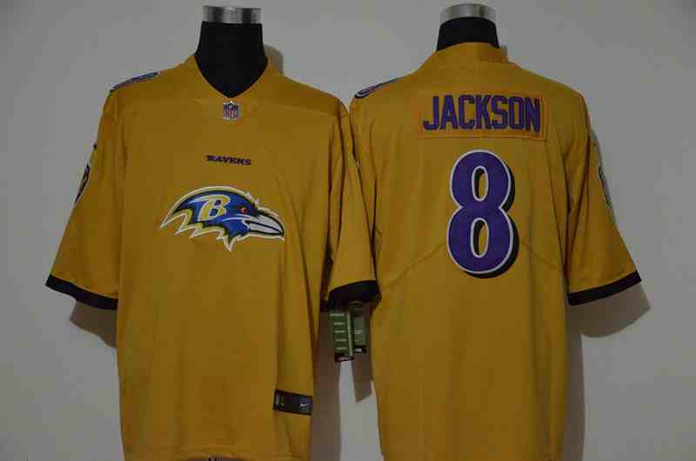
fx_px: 1447
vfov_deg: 18.1
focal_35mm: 75
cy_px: 230
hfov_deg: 27.0
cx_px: 348
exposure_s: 1/30
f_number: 4.8
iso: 4000
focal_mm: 50
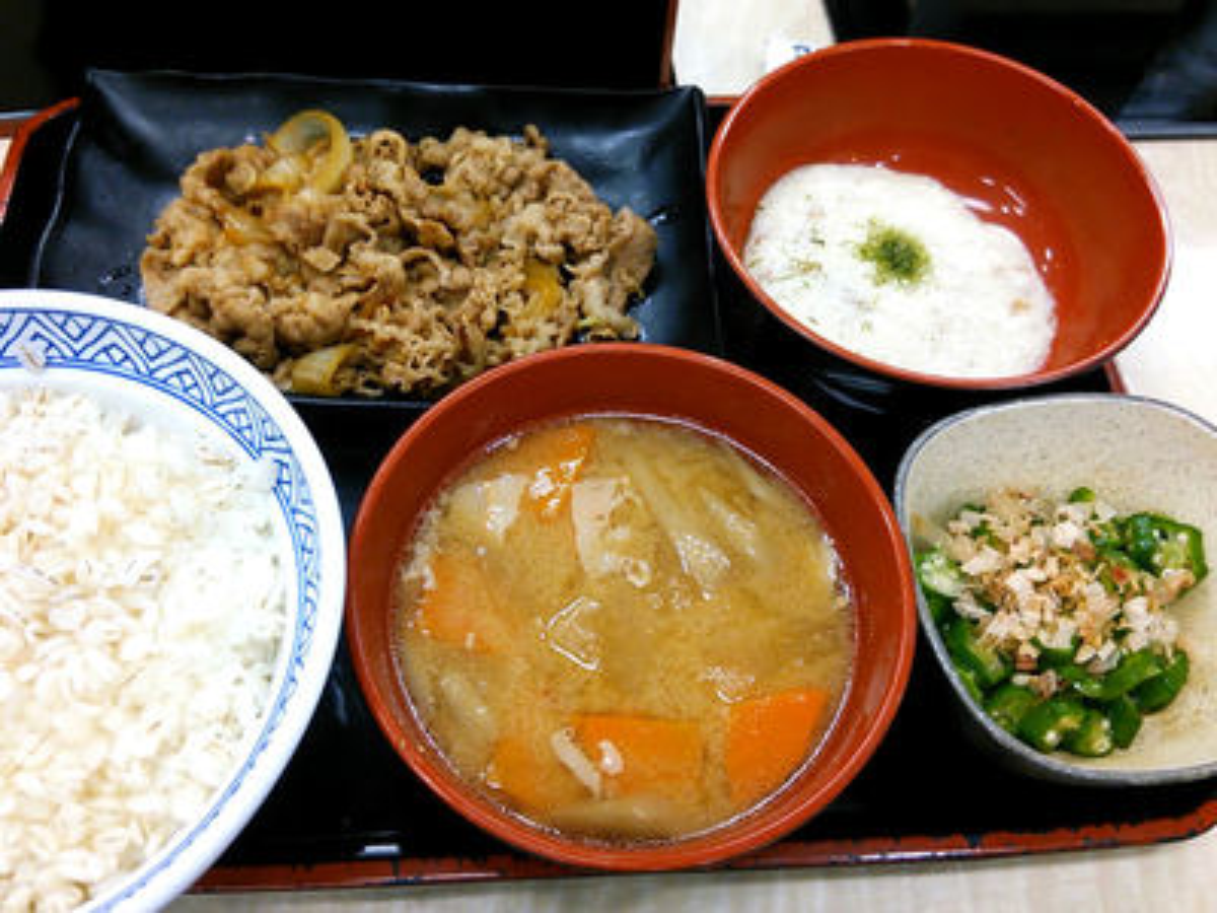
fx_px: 1055
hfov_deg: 60.0
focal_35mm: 30
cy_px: 456
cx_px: 608
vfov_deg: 46.8
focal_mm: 4.06
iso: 100
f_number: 1.94
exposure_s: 1/60
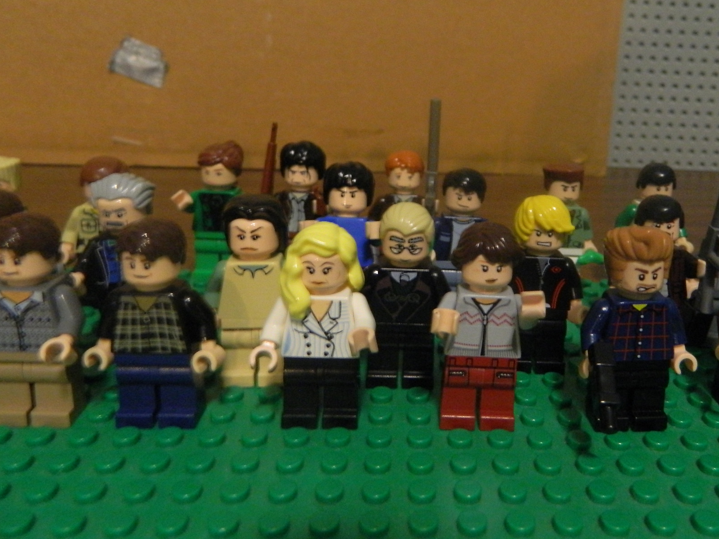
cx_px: 451
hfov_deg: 56.1
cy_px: 205
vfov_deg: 43.8
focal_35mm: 32
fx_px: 665
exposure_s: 1/13
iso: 400
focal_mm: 4.5
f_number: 3.1
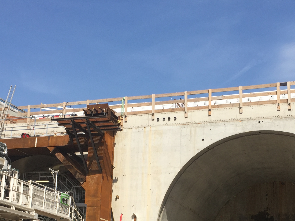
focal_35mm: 56
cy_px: 185
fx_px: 477
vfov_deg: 25.5
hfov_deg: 34.3
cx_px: 155
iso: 32
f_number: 2.2
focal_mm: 4.15
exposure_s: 1/2825
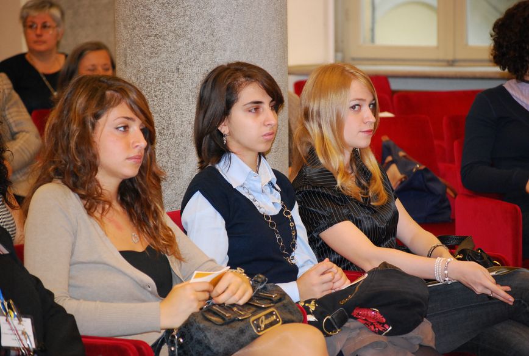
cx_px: 264
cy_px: 178
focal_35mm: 153
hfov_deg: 13.4
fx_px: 2253
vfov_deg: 9.0
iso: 900
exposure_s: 1/60
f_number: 4.8
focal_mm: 102
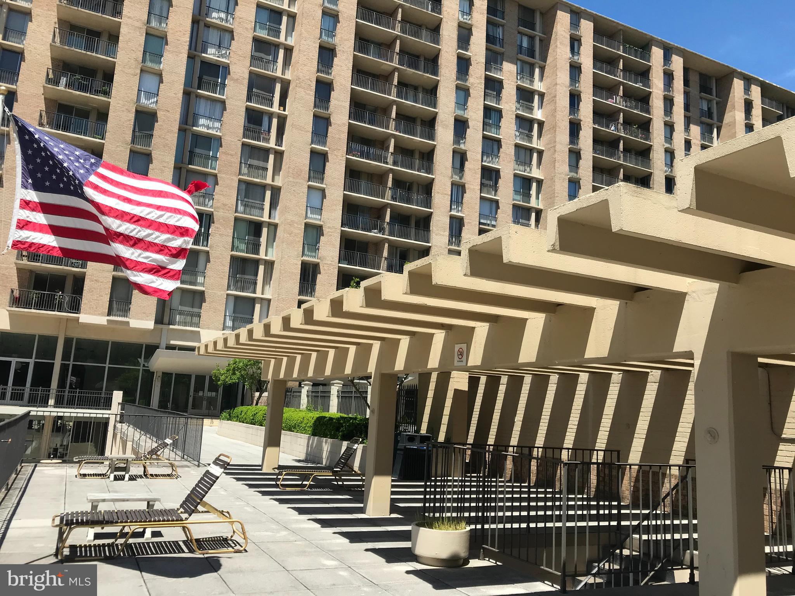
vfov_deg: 49.7
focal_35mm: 28
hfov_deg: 63.4
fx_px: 643
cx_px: 398
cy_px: 298
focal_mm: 3.99
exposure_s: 1/2179
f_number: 1.8
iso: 20
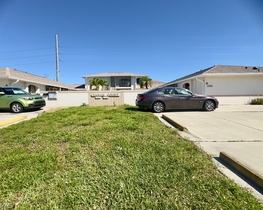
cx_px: 121
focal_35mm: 15
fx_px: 117
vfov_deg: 84.0
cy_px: 102
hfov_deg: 96.6
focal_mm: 2.22
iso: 50
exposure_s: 1/2028
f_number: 2.2
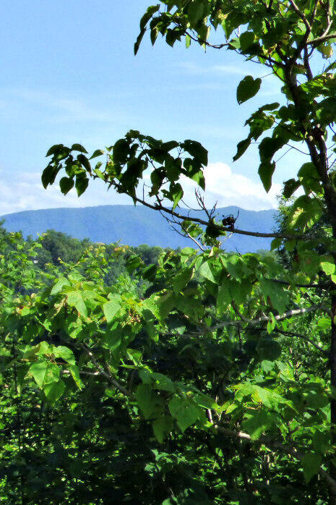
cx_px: -105
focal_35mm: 82
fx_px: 1148
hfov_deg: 15.8
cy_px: 190
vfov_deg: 24.7
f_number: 6.3
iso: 200
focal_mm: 7.37
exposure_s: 1/640
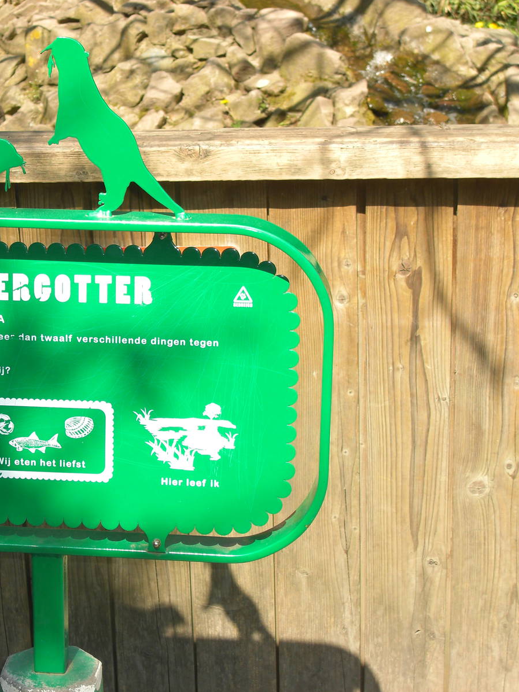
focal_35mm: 91
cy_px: 346
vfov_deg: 21.5
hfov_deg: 16.1
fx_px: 1819
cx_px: 73
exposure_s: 1/320
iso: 80
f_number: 4
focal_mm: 14.2
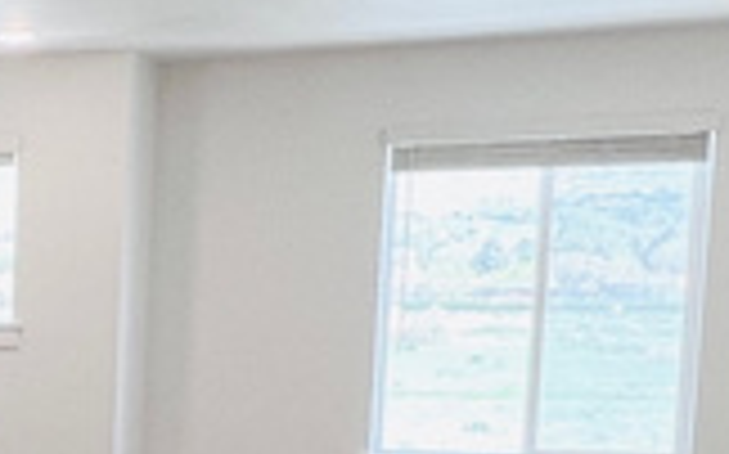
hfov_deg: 18.0
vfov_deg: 14.6
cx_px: -644
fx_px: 1727
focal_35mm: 87
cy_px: 494
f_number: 1.8
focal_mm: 1.57
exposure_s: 1/120
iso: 100
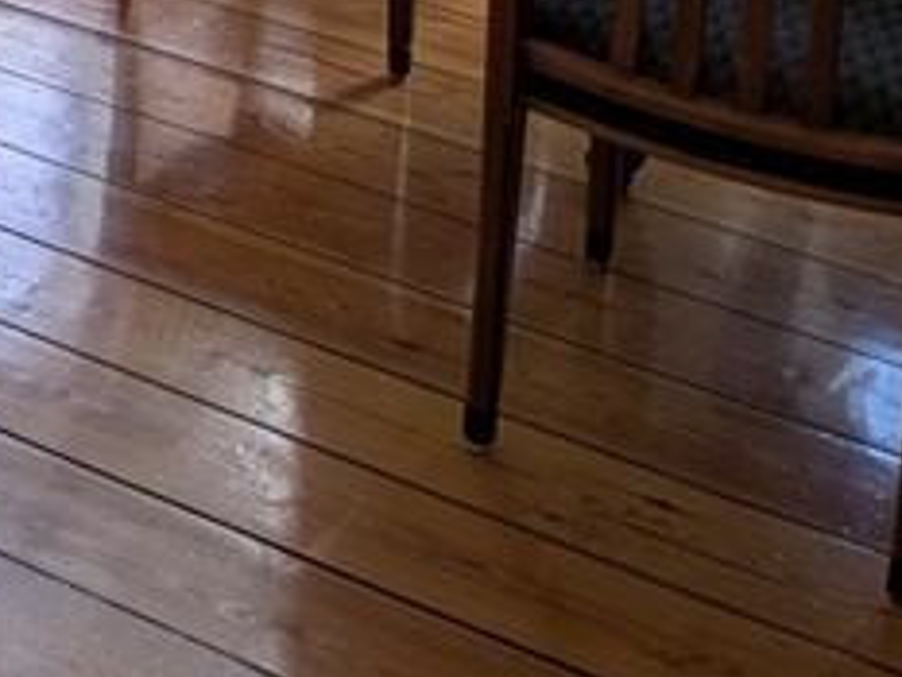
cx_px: -428
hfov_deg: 16.4
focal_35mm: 110
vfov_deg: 12.3
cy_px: -557
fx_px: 2868
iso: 85
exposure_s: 1/100
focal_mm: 5.43
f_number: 1.89
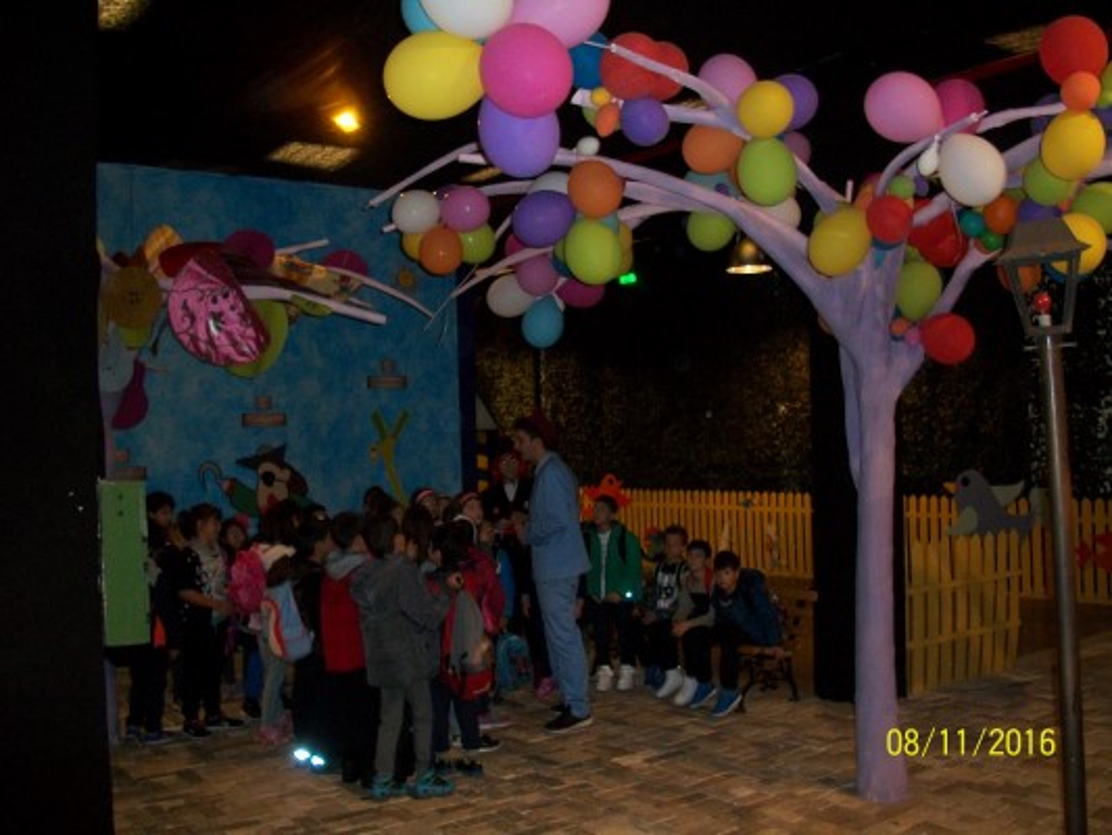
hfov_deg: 52.6
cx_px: 556
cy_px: 418
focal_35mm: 35
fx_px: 1125
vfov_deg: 40.7
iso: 320
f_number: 3.1
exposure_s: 1/50
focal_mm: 6.3
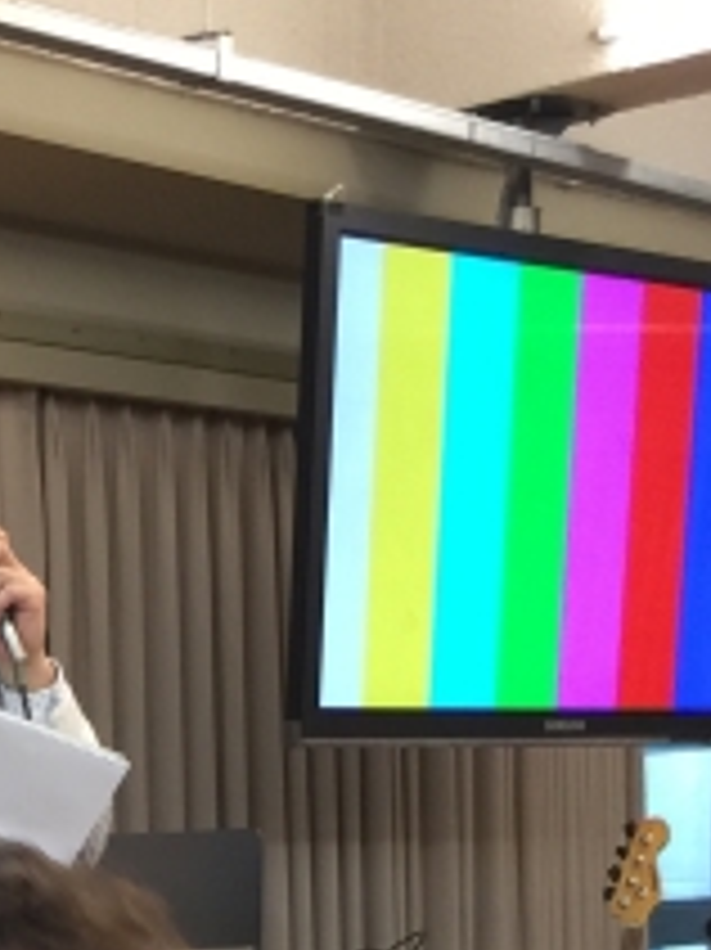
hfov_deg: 13.3
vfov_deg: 16.2
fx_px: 3016
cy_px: 1472
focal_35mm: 110
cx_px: -9
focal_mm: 4.15
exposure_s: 1/15
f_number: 2.2
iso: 50
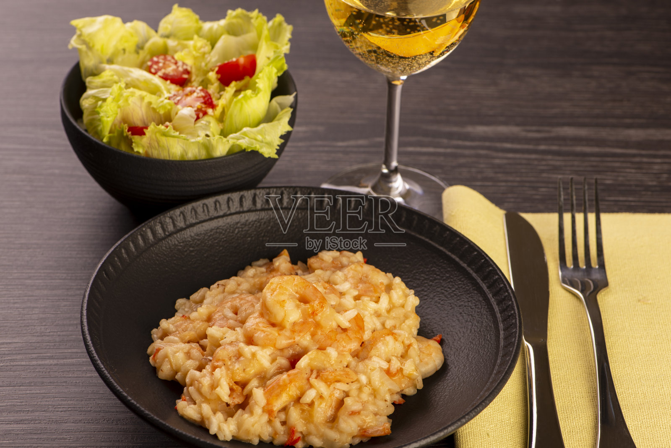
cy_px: 224
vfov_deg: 13.1
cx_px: 336
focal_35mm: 105
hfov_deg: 19.4
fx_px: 1958
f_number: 10
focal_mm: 105
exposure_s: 1/100
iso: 100
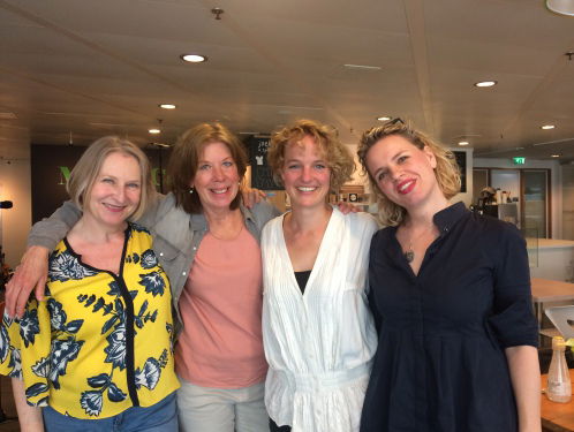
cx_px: 287
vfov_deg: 48.3
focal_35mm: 29
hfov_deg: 61.6
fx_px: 482
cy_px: 216
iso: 125
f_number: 2.2
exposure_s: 1/33
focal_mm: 4.15
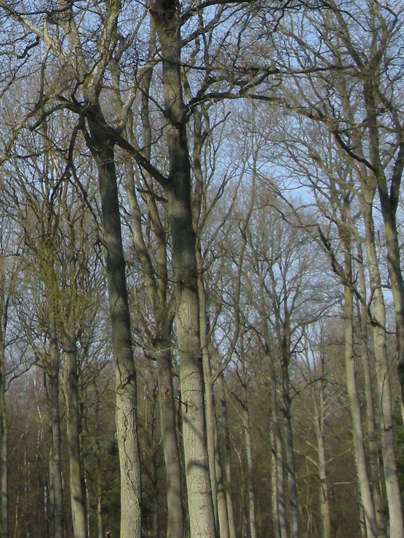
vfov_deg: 17.3
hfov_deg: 13.2
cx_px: -126
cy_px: -121
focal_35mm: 108
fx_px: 1681
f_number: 5.4
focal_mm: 7.5
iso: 64
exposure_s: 1/195
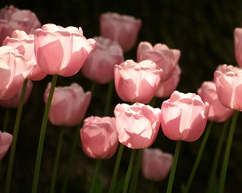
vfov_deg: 6.0
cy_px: 97
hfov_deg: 7.6
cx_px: 144
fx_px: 1833
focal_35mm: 256
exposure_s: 1/500
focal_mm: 150
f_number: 5.6
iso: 200
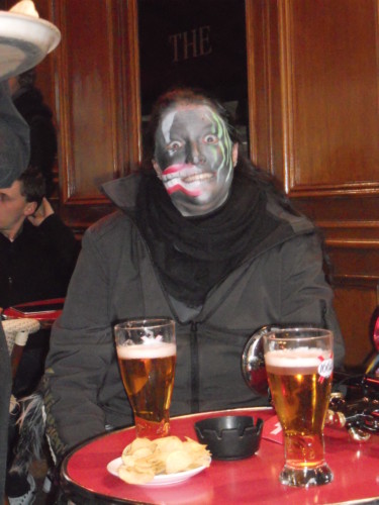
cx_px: 190
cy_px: 252
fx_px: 1124
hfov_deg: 19.1
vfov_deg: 25.3
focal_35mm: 77
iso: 1600
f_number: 5.9
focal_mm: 13.9
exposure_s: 1/60
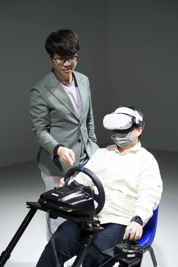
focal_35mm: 47
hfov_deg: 28.6
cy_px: 134
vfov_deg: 41.9
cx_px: 89
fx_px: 349
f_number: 2.8
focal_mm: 47
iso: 1250
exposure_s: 1/80
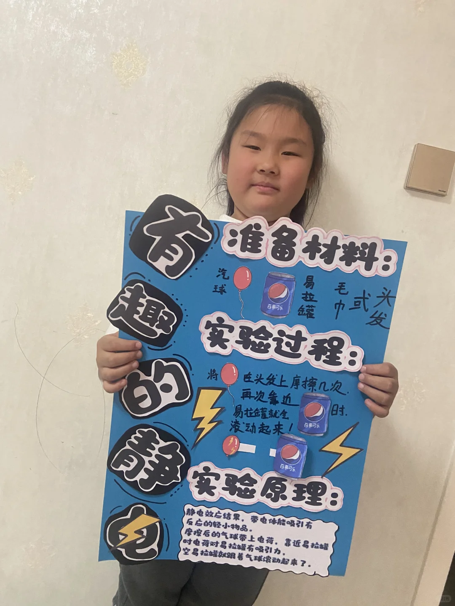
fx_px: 456
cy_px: 303
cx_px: 228
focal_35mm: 26
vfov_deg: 67.3
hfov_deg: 53.1
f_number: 1.8
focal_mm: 4.25
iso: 320
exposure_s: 1/50
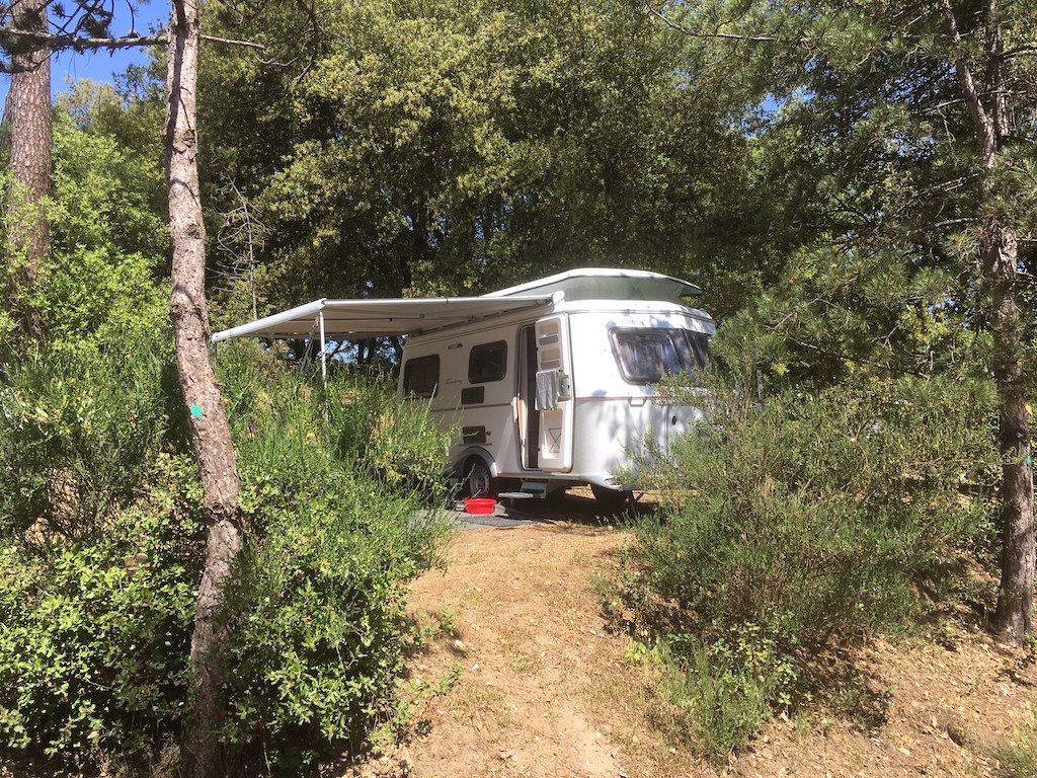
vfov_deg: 48.2
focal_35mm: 29
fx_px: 869
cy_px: 389
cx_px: 518
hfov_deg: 61.7
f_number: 2.2
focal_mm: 4.15
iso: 25
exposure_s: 1/801
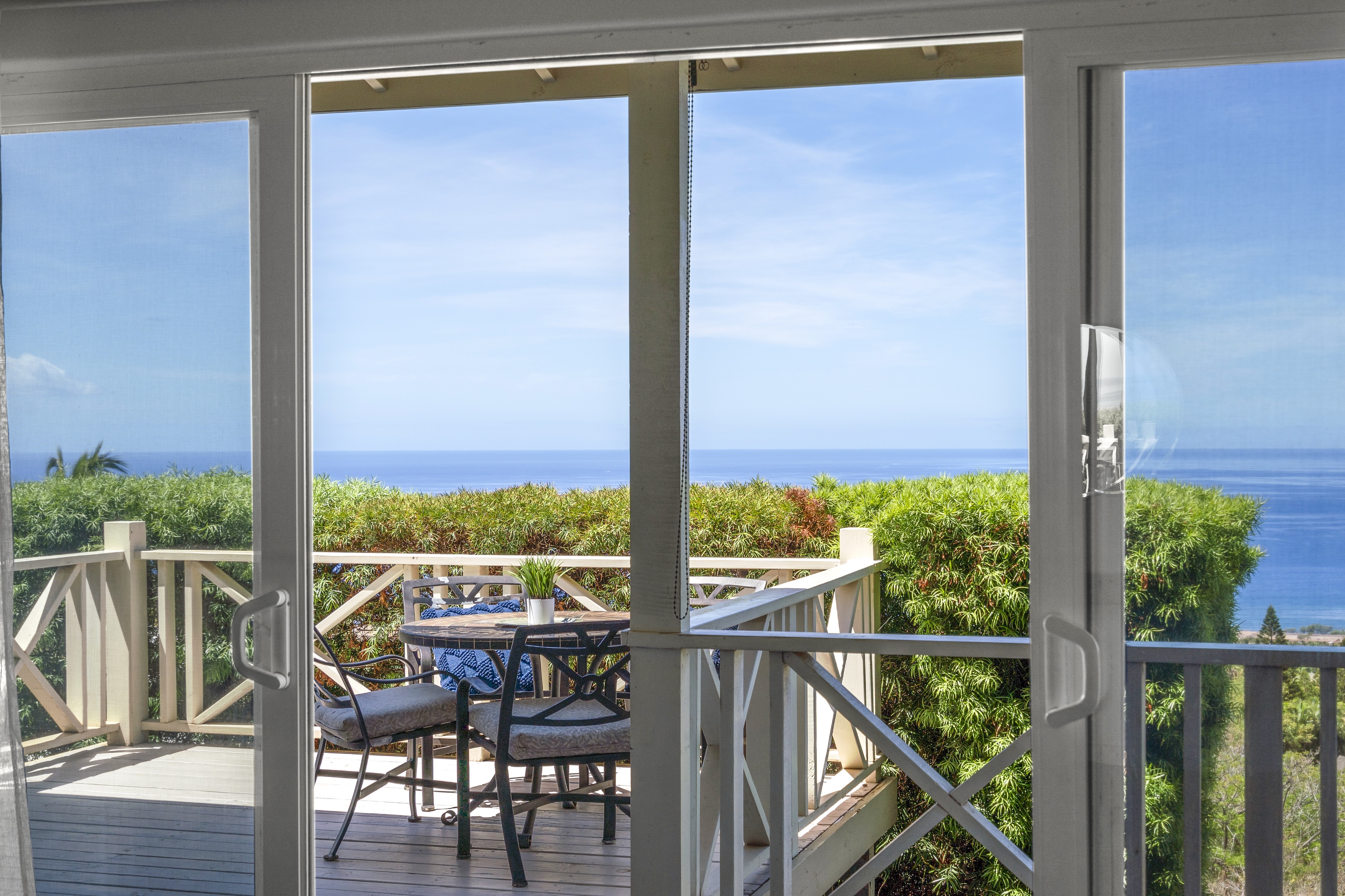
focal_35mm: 52
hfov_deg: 38.2
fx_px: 1943
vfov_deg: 26.0
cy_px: 448
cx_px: 672
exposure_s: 1/160
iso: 100
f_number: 5.6
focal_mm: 35
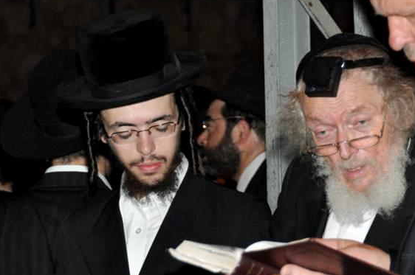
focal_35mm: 224
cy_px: 123
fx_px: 2578
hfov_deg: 9.2
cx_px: 335
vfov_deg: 6.1
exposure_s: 1/60
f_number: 5
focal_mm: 82
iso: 800
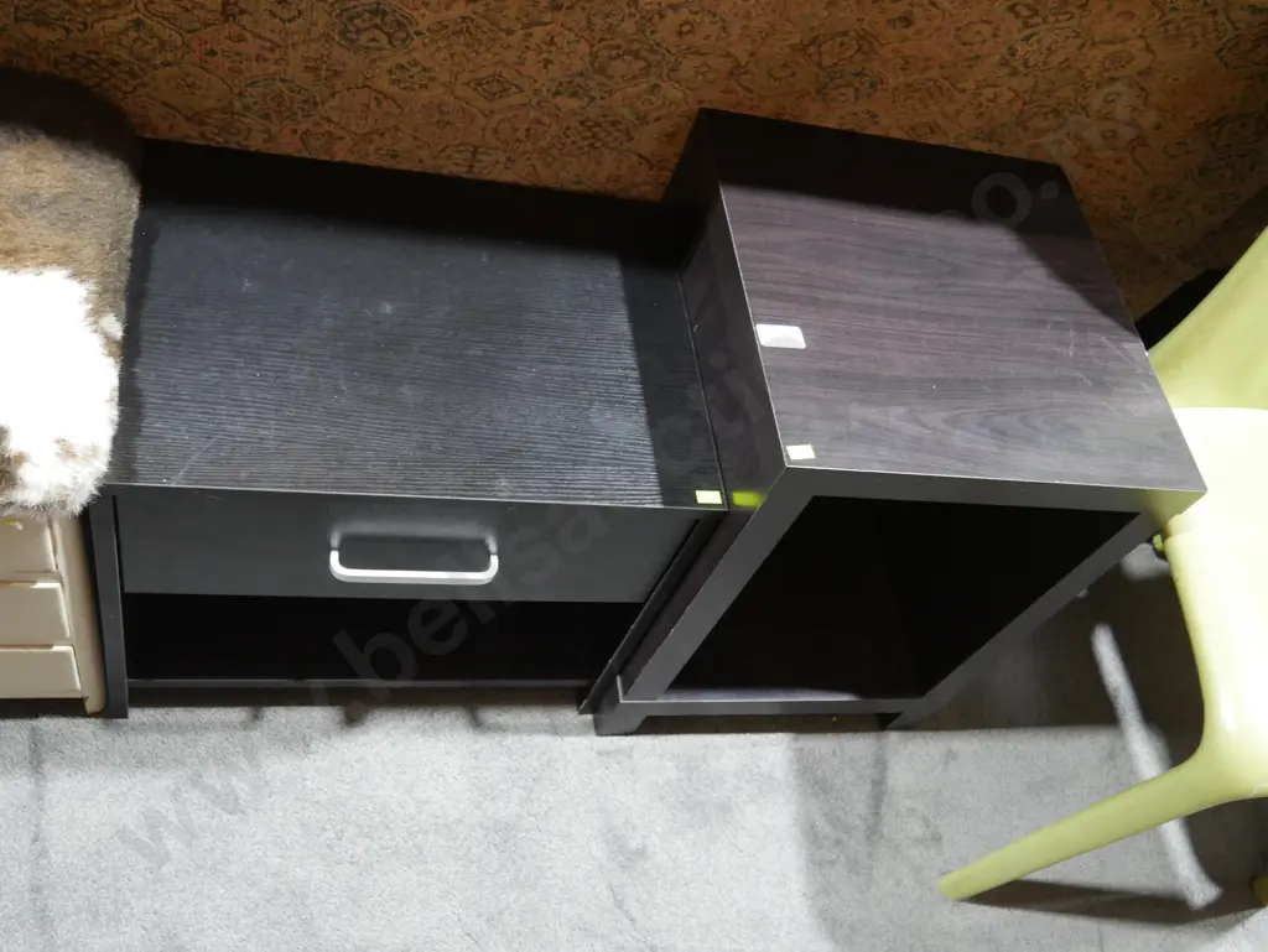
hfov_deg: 56.8
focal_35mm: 32
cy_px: 476
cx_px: 634
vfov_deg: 44.2
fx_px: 1173
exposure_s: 1/60
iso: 1600
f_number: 3.6
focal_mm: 16
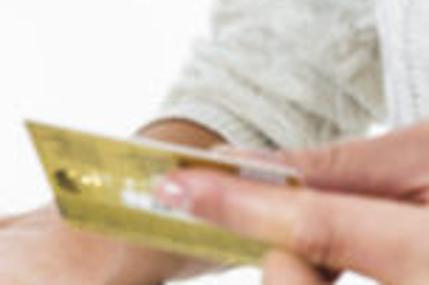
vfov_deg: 6.1
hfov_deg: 9.1
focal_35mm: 224
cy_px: 247
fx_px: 2666
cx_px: -31
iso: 100
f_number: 8
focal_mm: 85
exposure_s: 1/100
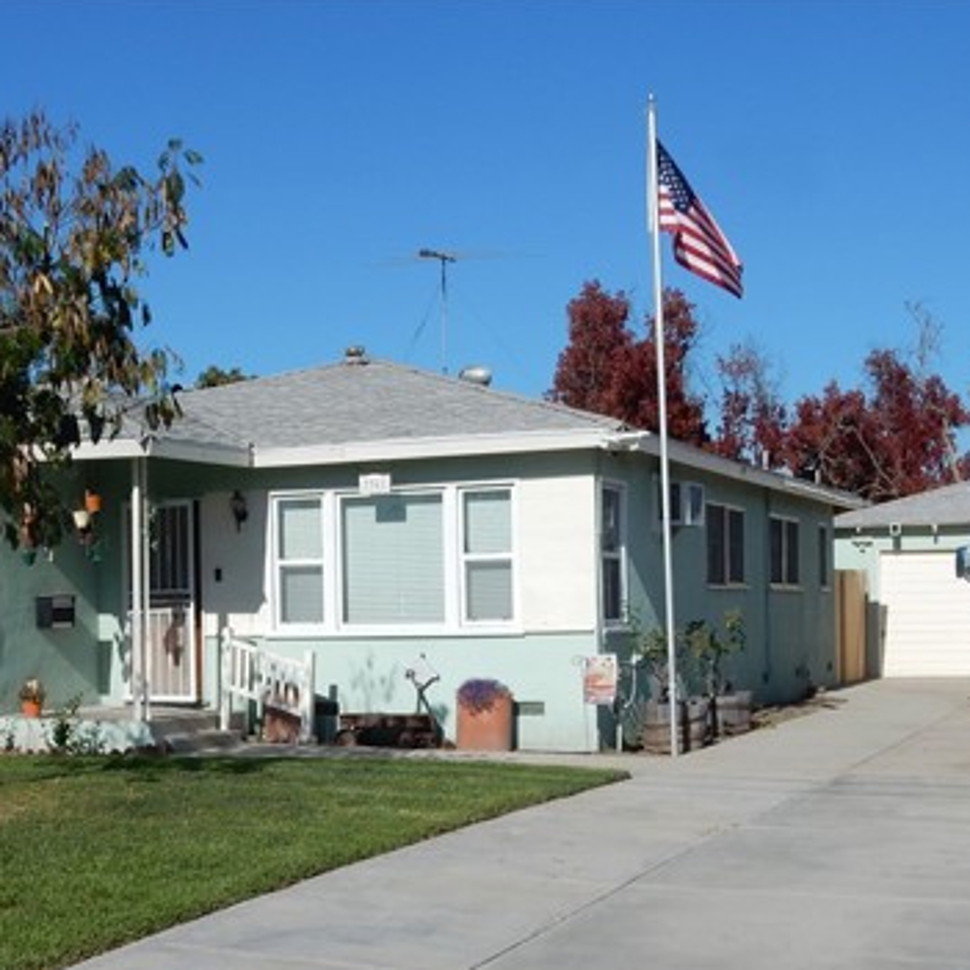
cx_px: 437
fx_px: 1839
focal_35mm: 58
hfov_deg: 29.5
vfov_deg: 29.3
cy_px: 658
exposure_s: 1/1600
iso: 125
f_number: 4.2
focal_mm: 6.4
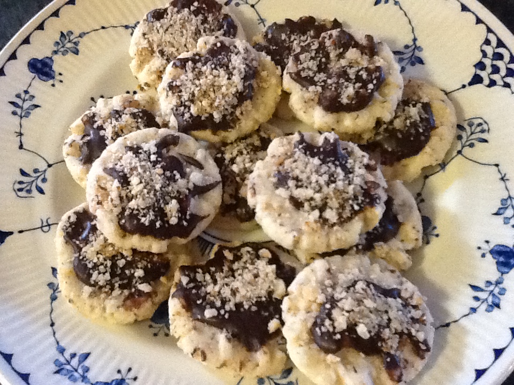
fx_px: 475
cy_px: 192
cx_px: 257
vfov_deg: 44.2
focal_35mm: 32
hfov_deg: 56.8
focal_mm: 2.03
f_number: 2.4
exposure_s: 1/30
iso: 400
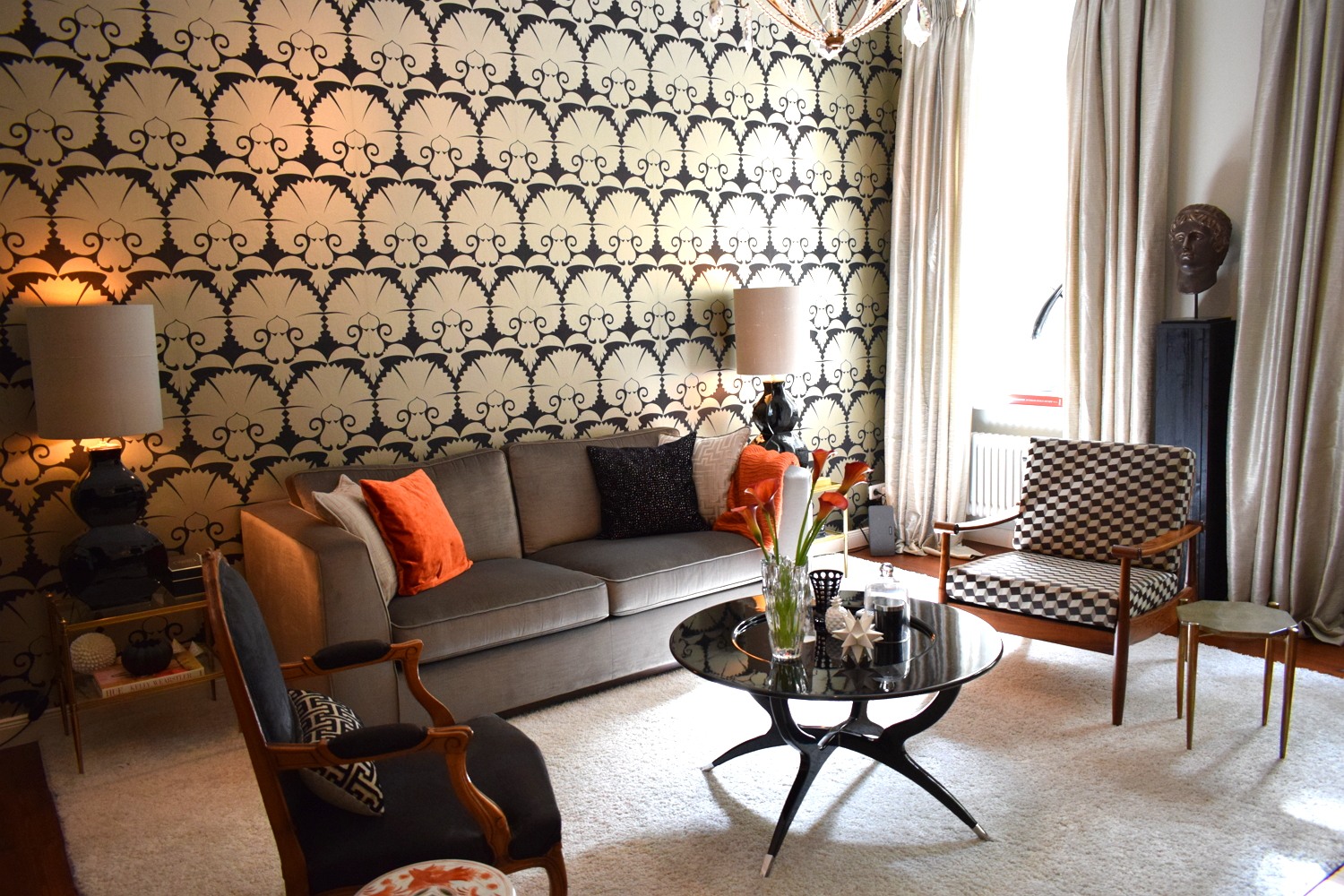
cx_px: 672
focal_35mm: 27
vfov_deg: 47.9
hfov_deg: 67.4
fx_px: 1008
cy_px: 448
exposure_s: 1/60
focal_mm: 18
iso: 1600
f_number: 3.5
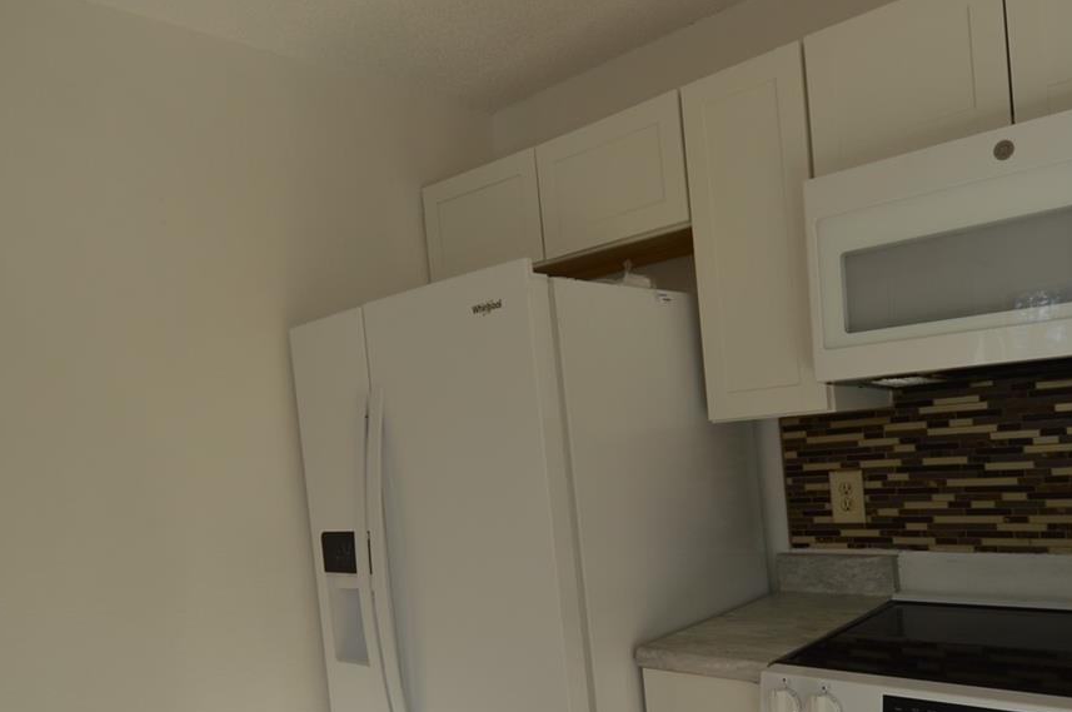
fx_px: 833
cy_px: 462
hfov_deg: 65.4
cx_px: 587
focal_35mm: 28
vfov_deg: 45.7
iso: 100
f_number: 7.1
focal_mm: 10
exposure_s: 1/160
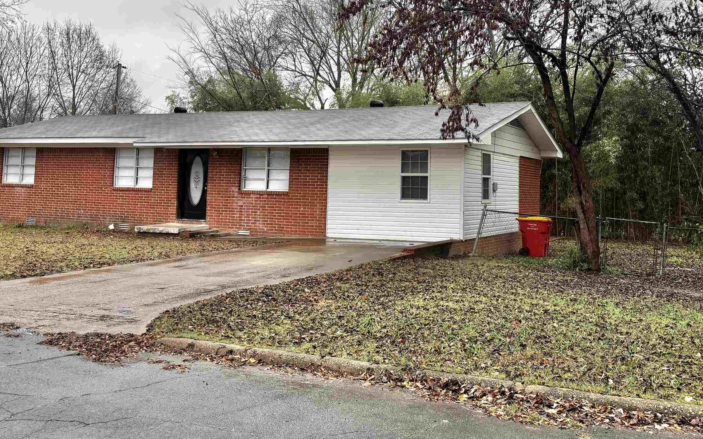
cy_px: 137
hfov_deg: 53.8
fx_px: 690
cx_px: 400
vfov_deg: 34.9
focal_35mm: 36
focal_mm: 5.96
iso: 50
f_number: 1.6
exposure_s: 1/353
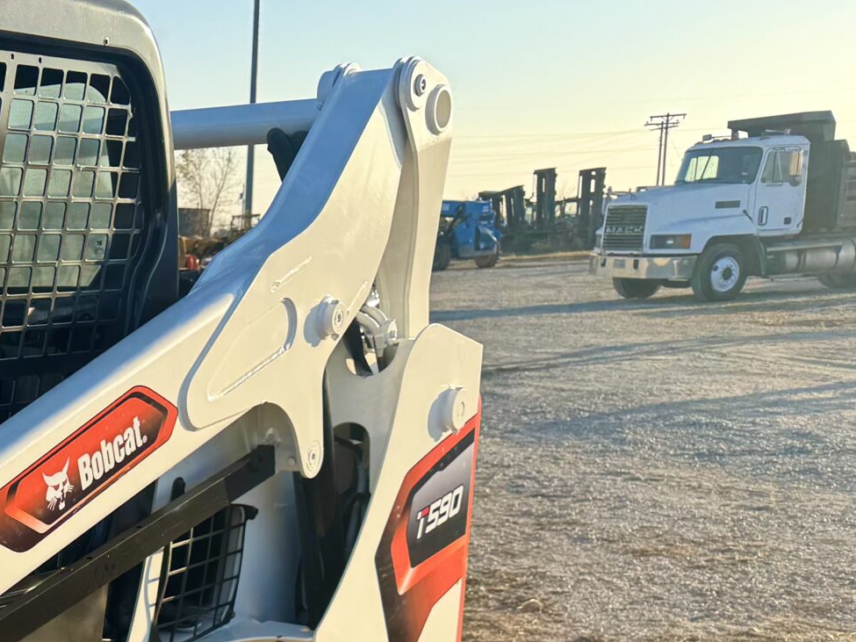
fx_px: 1558
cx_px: -220
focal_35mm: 63
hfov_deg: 26.6
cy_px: 720
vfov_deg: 21.9
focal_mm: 6.76
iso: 80
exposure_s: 1/2331
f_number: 1.78
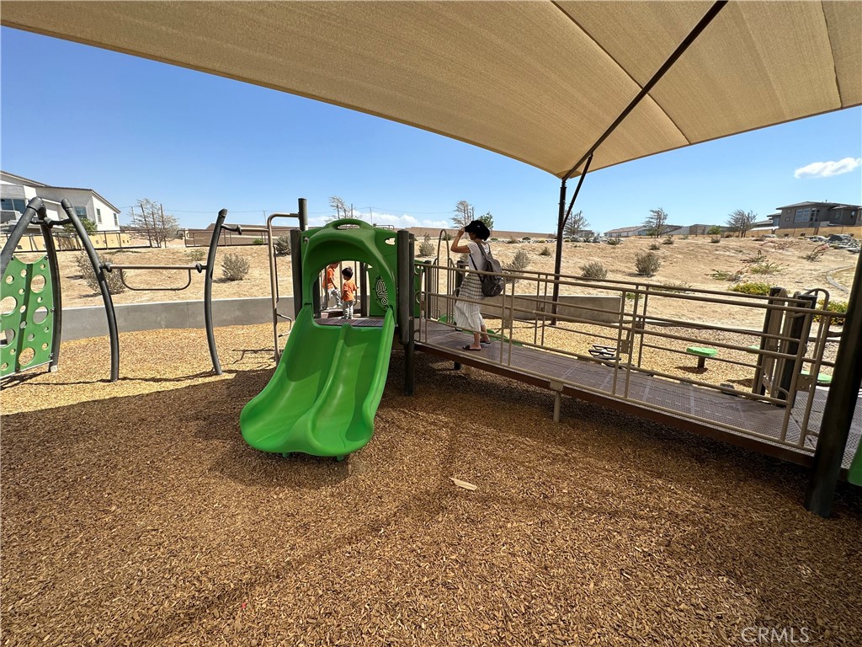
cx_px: 431
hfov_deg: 102.1
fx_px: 349
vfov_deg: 85.7
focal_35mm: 14
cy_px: 324
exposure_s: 1/1531
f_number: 2.2
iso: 50
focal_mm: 2.22
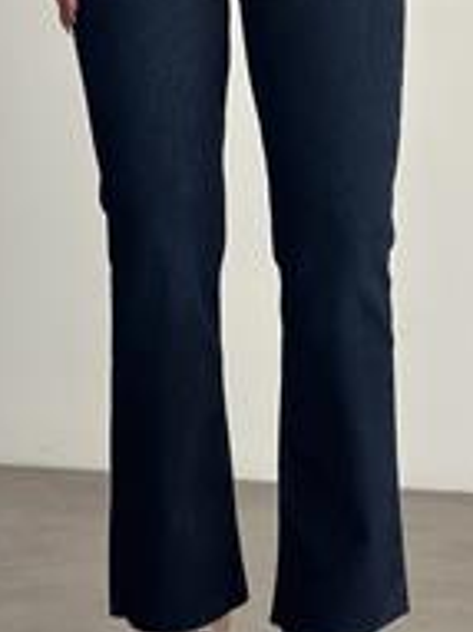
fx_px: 2444
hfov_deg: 11.0
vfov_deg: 14.2
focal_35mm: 134
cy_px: -144
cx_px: 304
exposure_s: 1/608
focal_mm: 6.86
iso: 80
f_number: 1.78
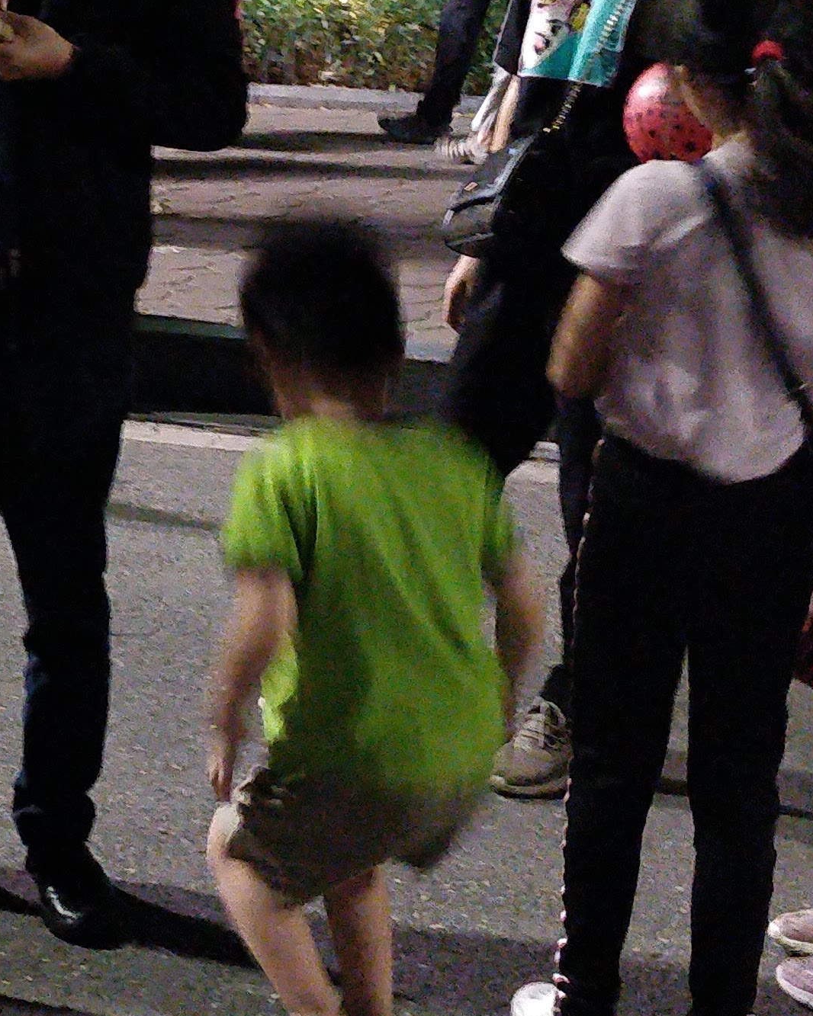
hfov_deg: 18.1
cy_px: 351
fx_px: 2437
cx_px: -137
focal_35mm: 81
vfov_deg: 23.5
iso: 2500
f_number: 1.7
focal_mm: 4.1
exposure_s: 1/17
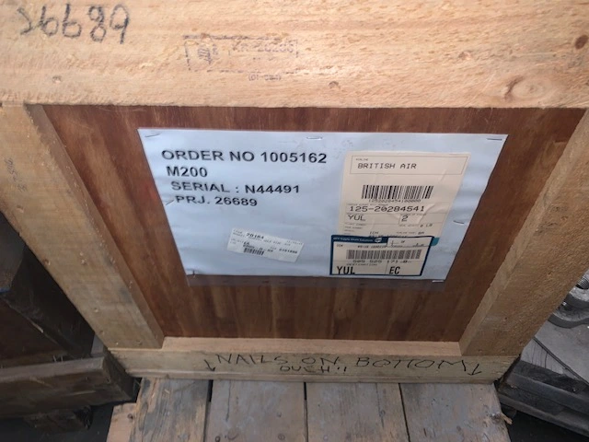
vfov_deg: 53.1
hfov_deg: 67.3
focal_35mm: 26
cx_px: 294
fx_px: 442
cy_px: 221
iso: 25
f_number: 1.8
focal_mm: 4.25
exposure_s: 1/4
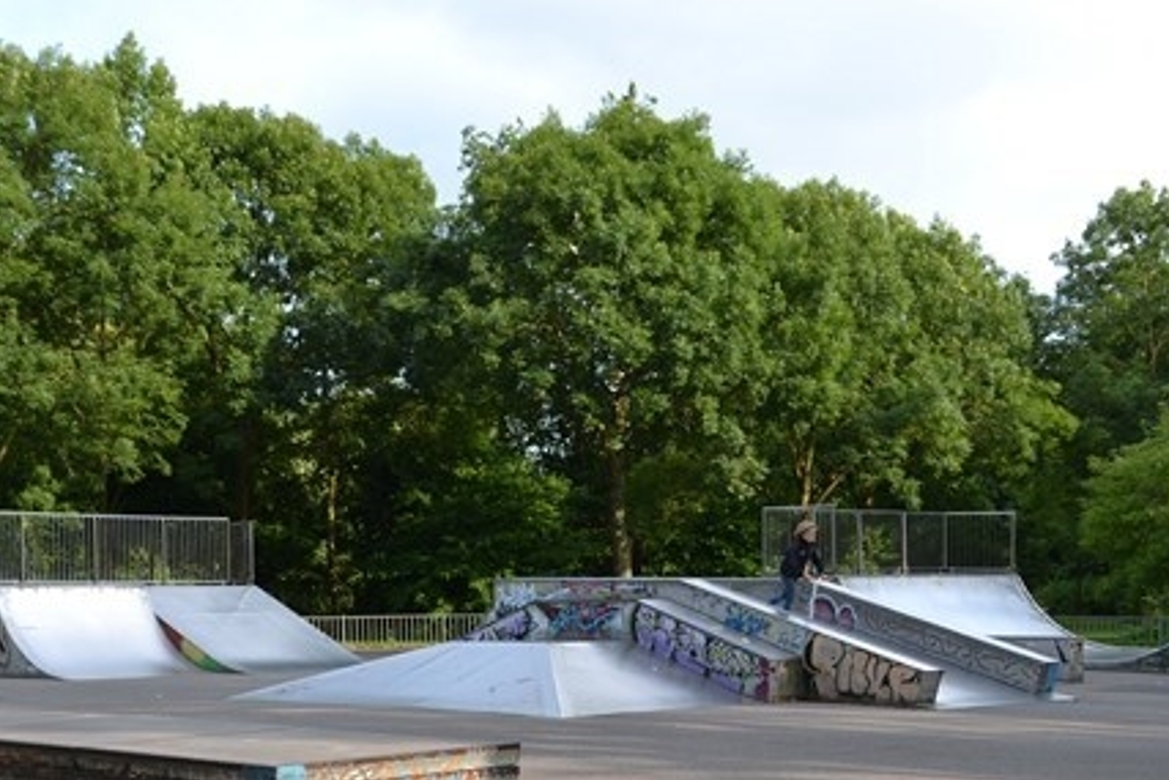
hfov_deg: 33.7
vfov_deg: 22.9
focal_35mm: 59
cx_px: 424
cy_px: 542
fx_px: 1916
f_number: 6.3
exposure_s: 1/160
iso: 100
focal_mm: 28
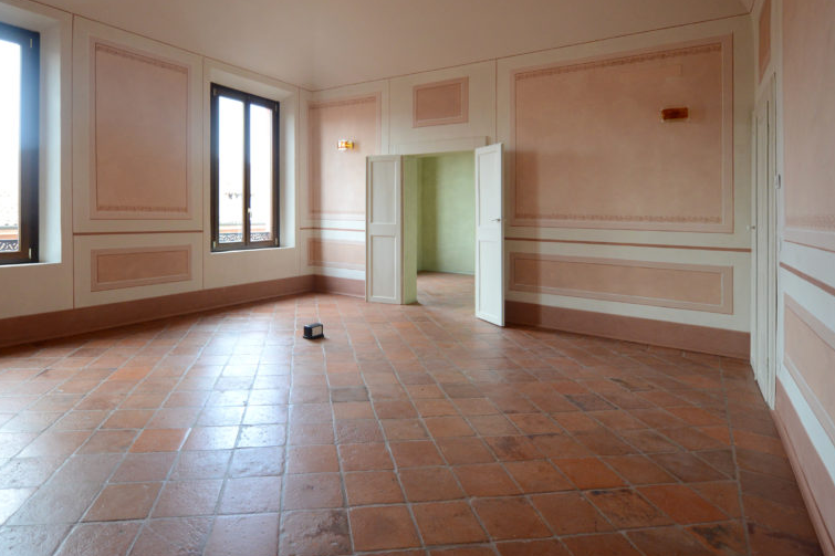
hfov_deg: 86.5
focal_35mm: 19
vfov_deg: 64.3
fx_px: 441
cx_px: 365
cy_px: 240
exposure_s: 1/800
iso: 2000
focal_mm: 14
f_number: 2.8
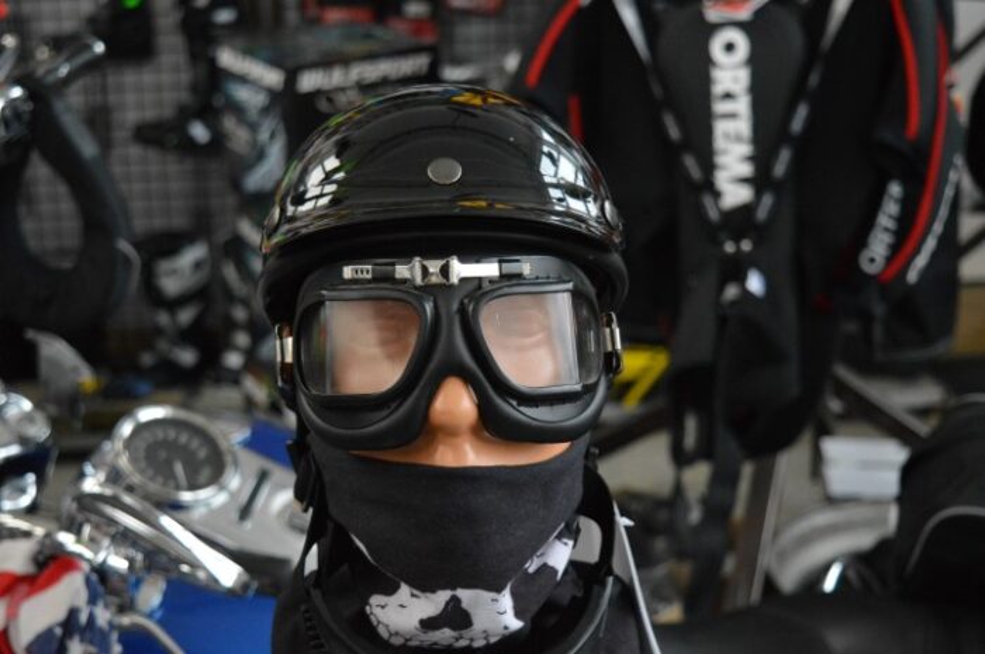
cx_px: 492
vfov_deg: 22.6
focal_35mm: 60
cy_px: 327
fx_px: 1640
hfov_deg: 33.4
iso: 3200
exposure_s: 1/125
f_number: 4.8
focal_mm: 40
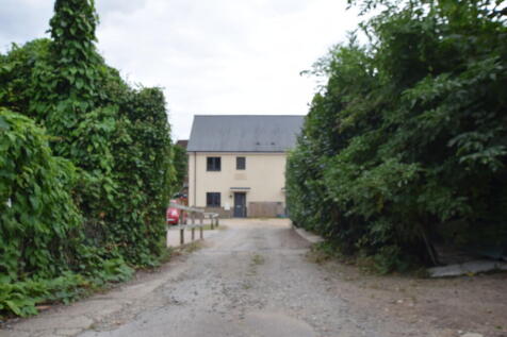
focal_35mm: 30
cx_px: 254
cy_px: 168
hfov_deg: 61.9
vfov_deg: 43.6
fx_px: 422
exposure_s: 1/250
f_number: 8
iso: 280
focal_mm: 20
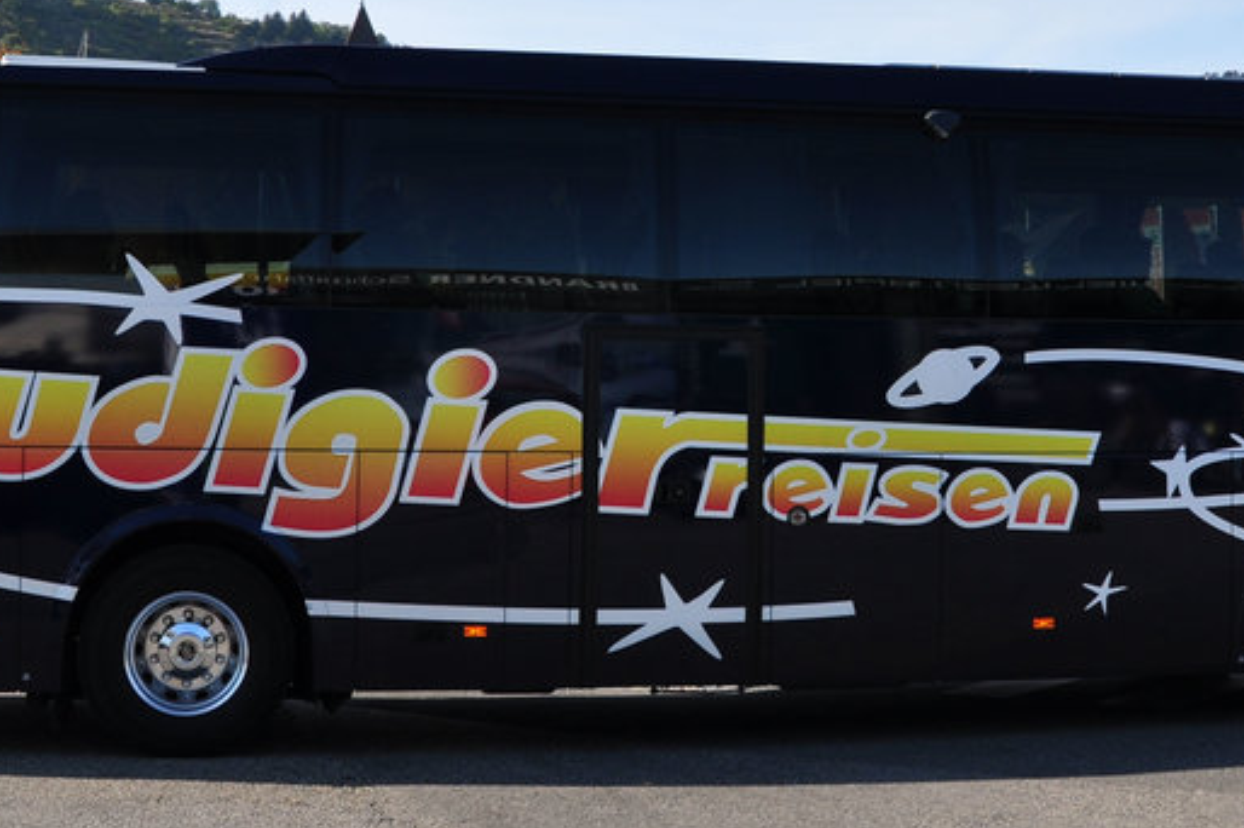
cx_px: 719
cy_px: 115
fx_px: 2176
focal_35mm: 63
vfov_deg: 21.2
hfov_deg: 31.9
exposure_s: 1/250
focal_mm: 18
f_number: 8
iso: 200
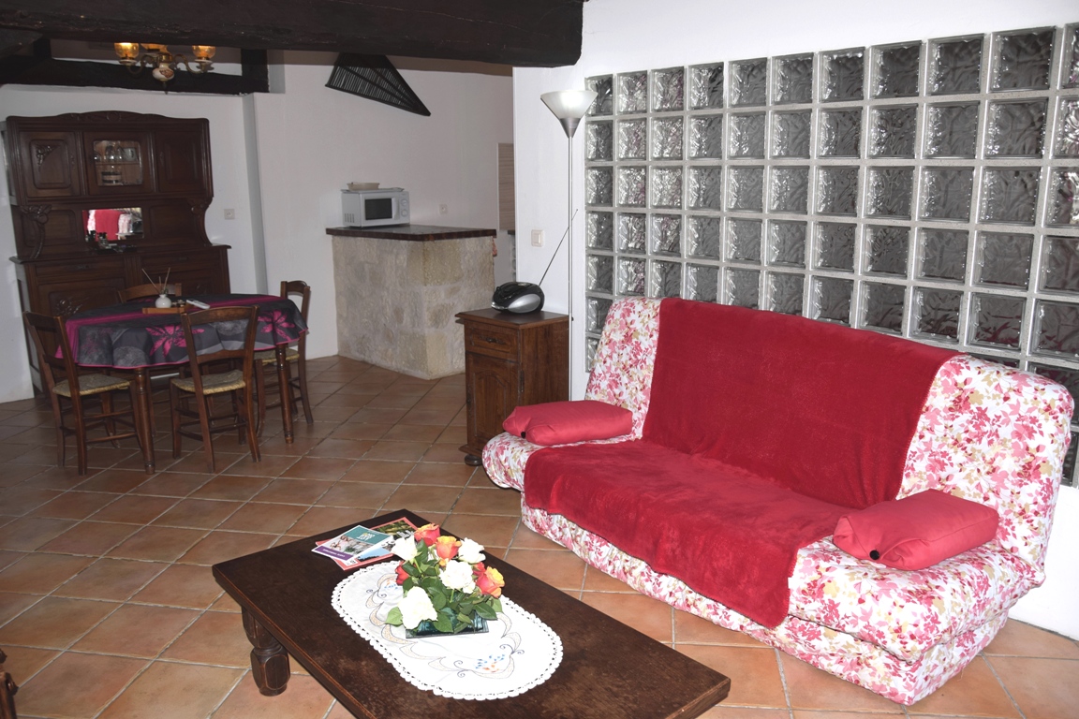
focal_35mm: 27
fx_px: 809
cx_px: 540
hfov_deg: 67.4
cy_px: 360
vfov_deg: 47.9
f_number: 3.5
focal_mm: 18
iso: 100
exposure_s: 1/200
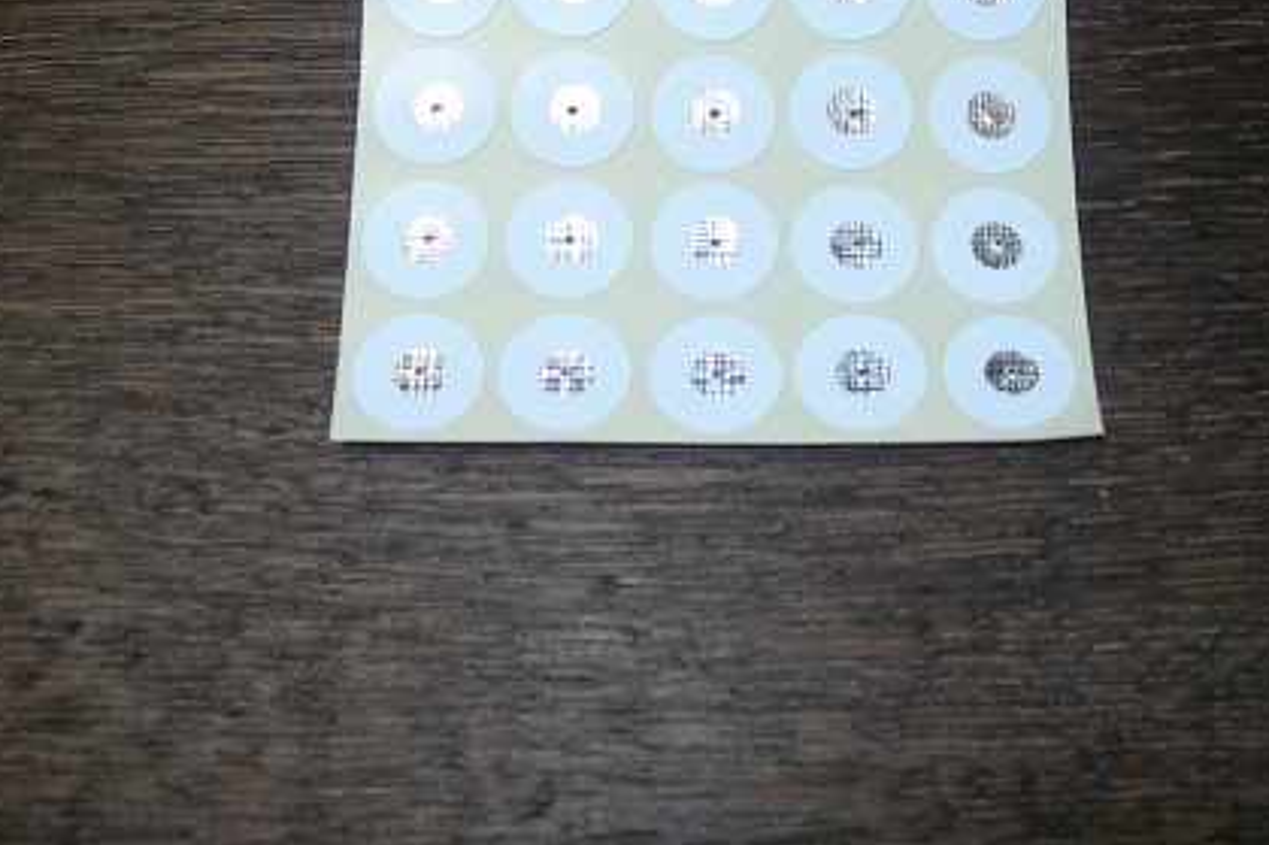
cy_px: 192
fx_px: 2044
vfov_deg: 23.1
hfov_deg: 34.5
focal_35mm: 58
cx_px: 716
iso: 50
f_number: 2.8
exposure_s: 1/30
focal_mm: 7.8
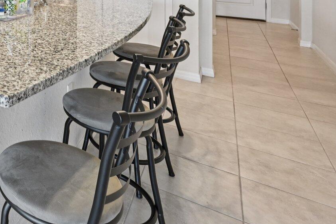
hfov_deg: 39.5
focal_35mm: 34
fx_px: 317
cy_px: -42
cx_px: -70
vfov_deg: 32.4
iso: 640
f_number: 8
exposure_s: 1/15
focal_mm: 14
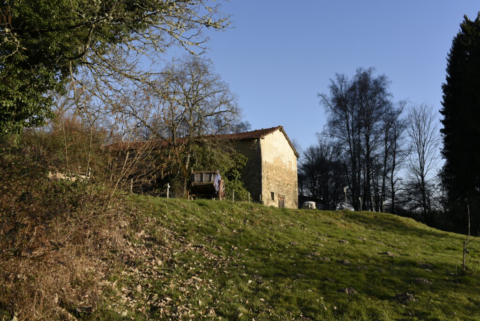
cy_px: 160
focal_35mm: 35
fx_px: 467
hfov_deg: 54.4
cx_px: 240
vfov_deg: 37.9
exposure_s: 1/320
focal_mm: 35
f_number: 7.1
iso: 160
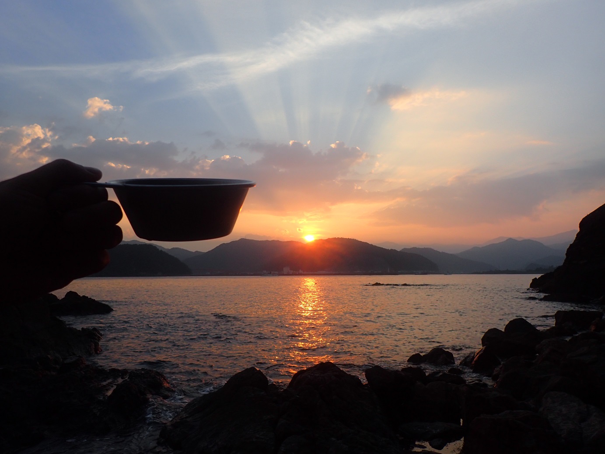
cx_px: 302
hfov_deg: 69.4
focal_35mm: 25
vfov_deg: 54.9
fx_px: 437
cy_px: 227
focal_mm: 4.5
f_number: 2.8
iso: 100
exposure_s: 1/800
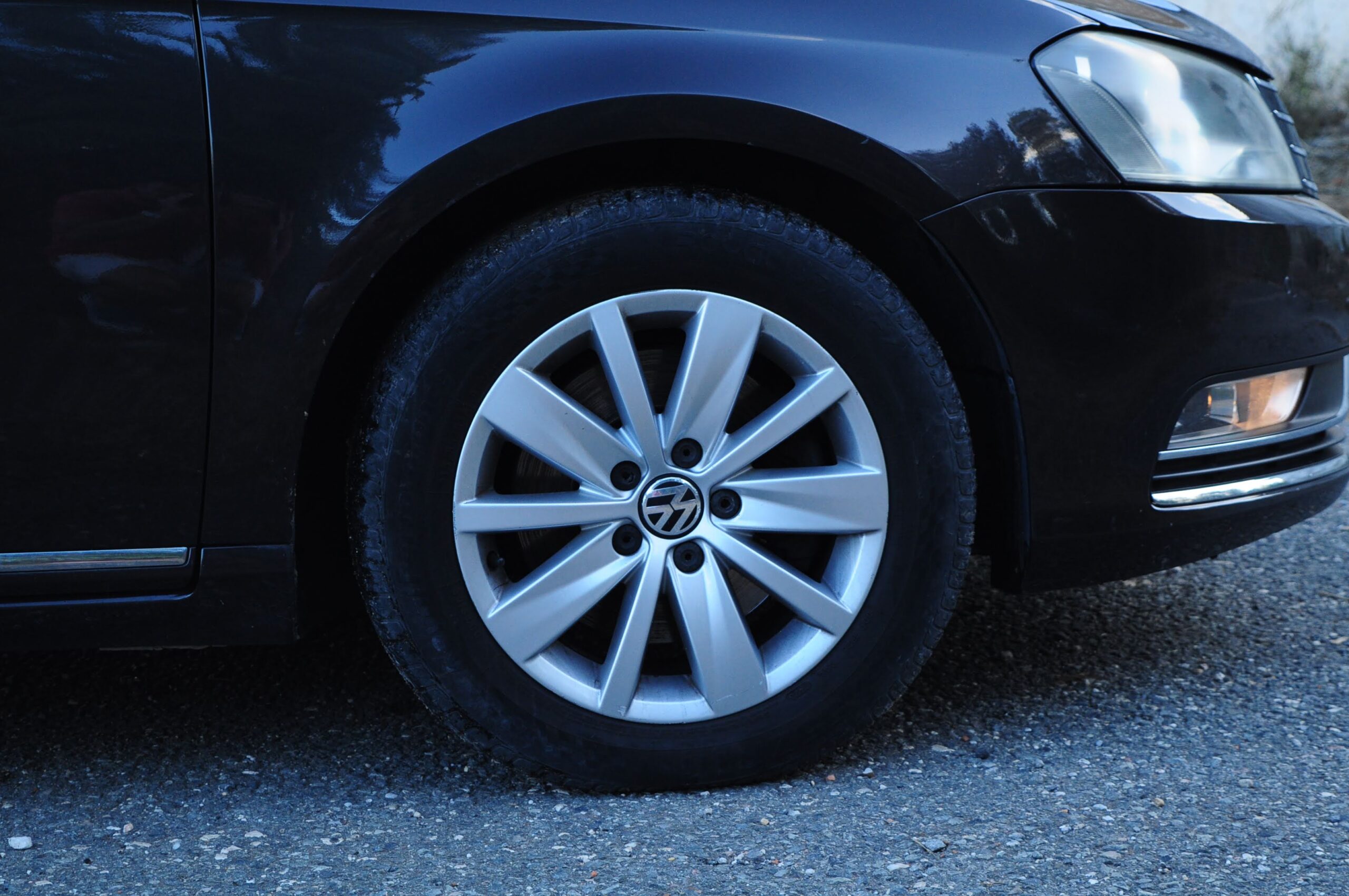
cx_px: 674
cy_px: 448
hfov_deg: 28.1
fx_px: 2695
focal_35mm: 72
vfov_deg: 18.9
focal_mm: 48
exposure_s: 1/160
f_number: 5.6
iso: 640
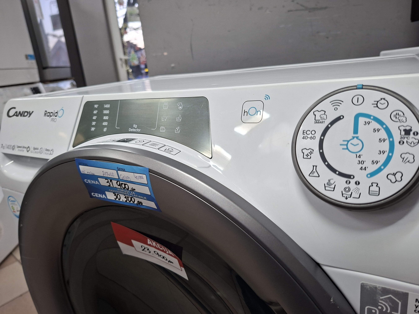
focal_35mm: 23
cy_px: 157
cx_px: 210
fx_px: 278
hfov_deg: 73.9
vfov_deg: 58.9
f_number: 1.8
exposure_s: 1/50
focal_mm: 5.54
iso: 200
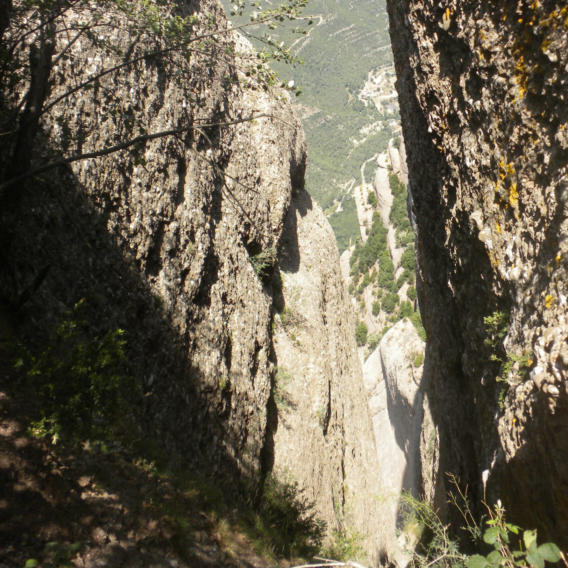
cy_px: 167
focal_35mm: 49
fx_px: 910
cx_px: 317
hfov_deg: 34.6
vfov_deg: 34.2
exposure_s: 1/424
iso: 64
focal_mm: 6.6
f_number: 3.5
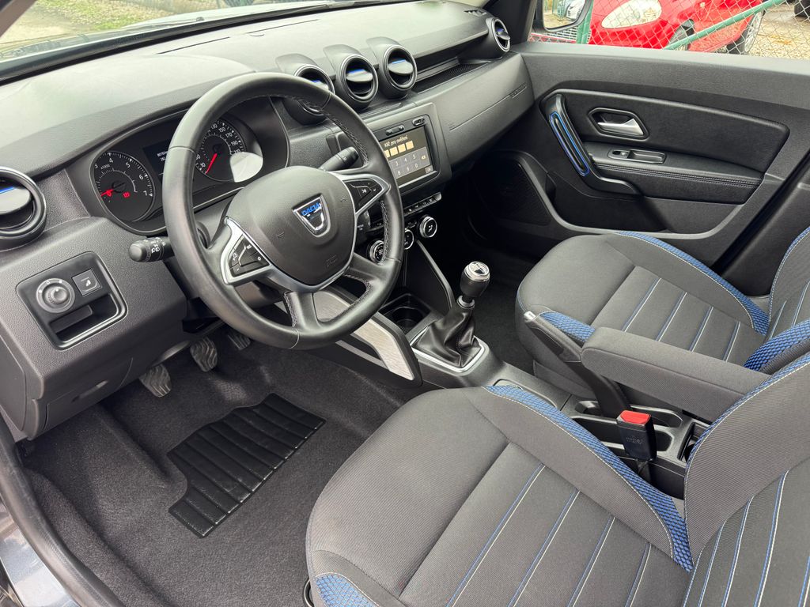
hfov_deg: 71.6
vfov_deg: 56.8
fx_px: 562
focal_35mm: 24
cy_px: 304
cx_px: 405
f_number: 1.78
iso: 200
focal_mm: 6.76
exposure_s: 1/121
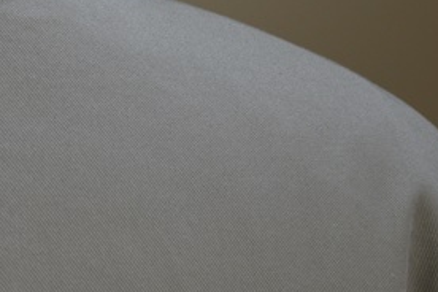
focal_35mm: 127
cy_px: 10
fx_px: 1545
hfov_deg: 15.8
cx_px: -22
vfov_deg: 10.7
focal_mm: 26
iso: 400
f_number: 5
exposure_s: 1/100
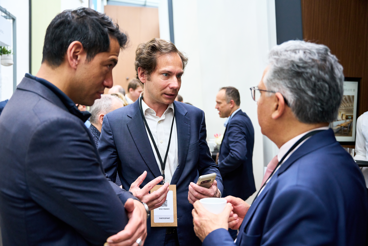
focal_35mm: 32
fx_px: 329
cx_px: 184
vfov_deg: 40.9
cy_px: 123
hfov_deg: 58.4
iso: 1600
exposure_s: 1/1000
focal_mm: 32.2
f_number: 2.8
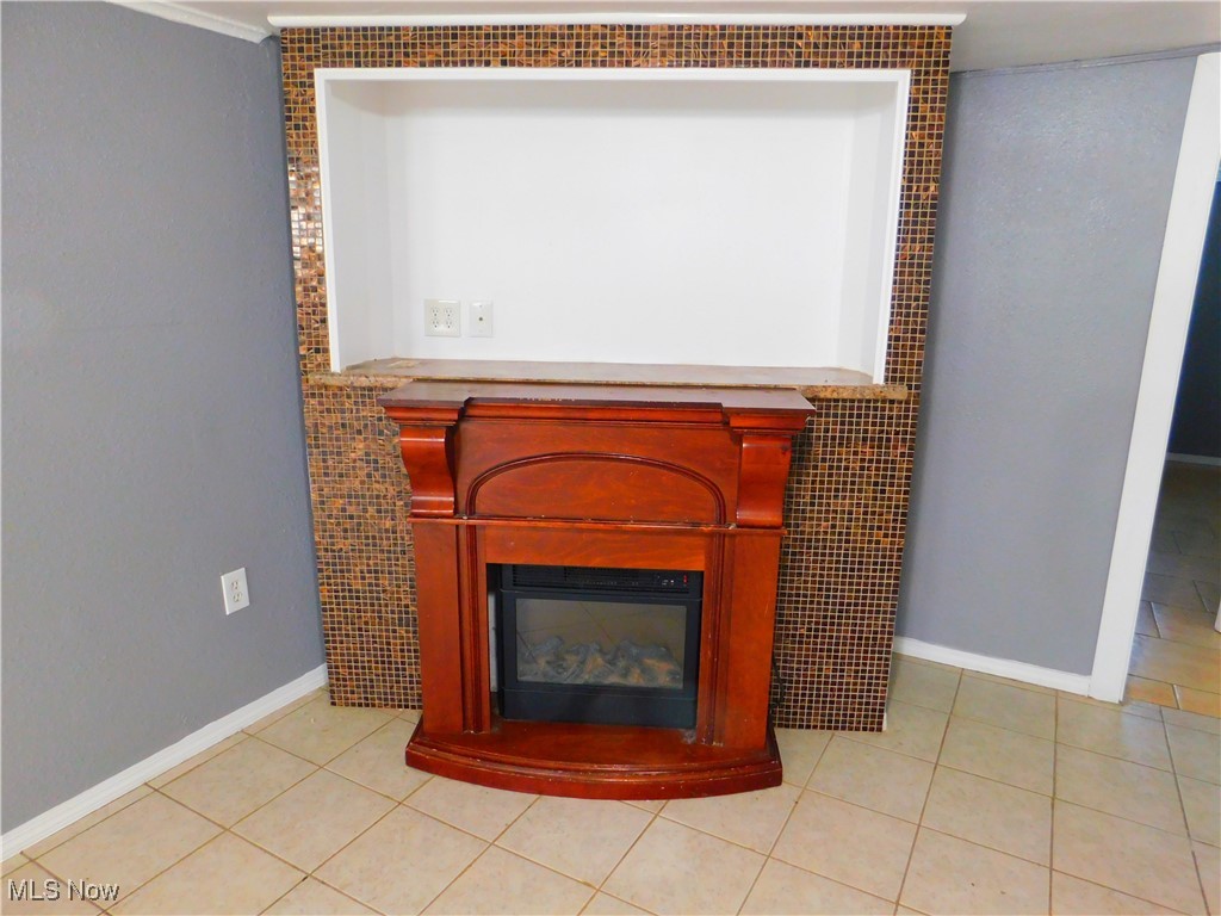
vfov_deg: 58.9
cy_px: 458
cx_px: 610
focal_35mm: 23
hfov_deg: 73.9
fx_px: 811
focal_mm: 4
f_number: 3
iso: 360
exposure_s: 1/30
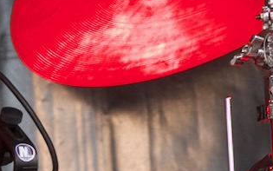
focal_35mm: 679
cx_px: -182
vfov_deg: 1.9
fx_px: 5053
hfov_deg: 3.1
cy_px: 108
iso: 640
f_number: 4
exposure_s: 1/250
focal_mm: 60.29
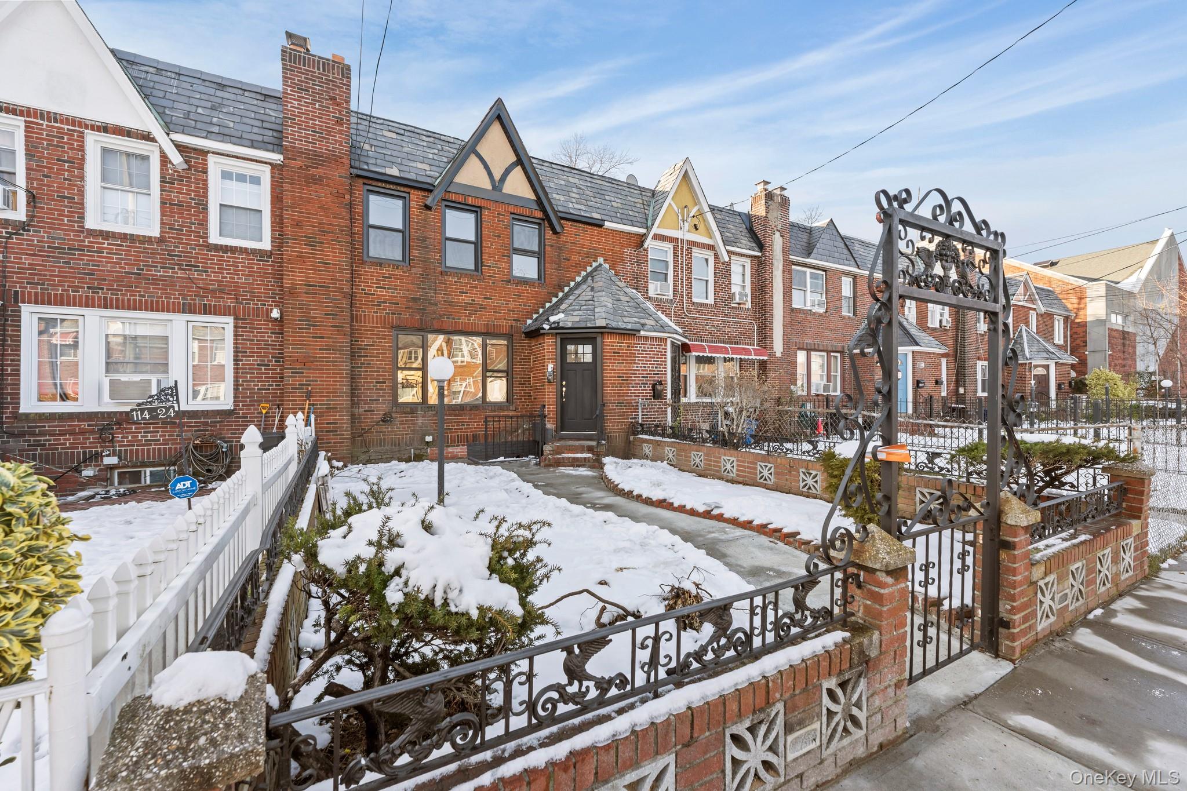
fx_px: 462
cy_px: 396
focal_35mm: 14
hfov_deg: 104.3
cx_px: 594
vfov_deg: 81.2
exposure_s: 1/250
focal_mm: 14
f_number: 7.1
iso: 1000
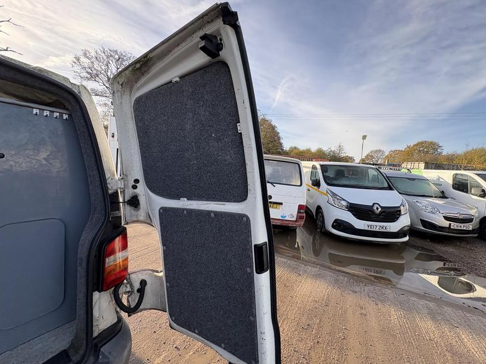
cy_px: 175
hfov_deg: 98.2
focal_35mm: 15
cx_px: 239
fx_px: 211
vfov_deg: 81.7
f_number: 2.2
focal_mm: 2.22
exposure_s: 1/295
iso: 40
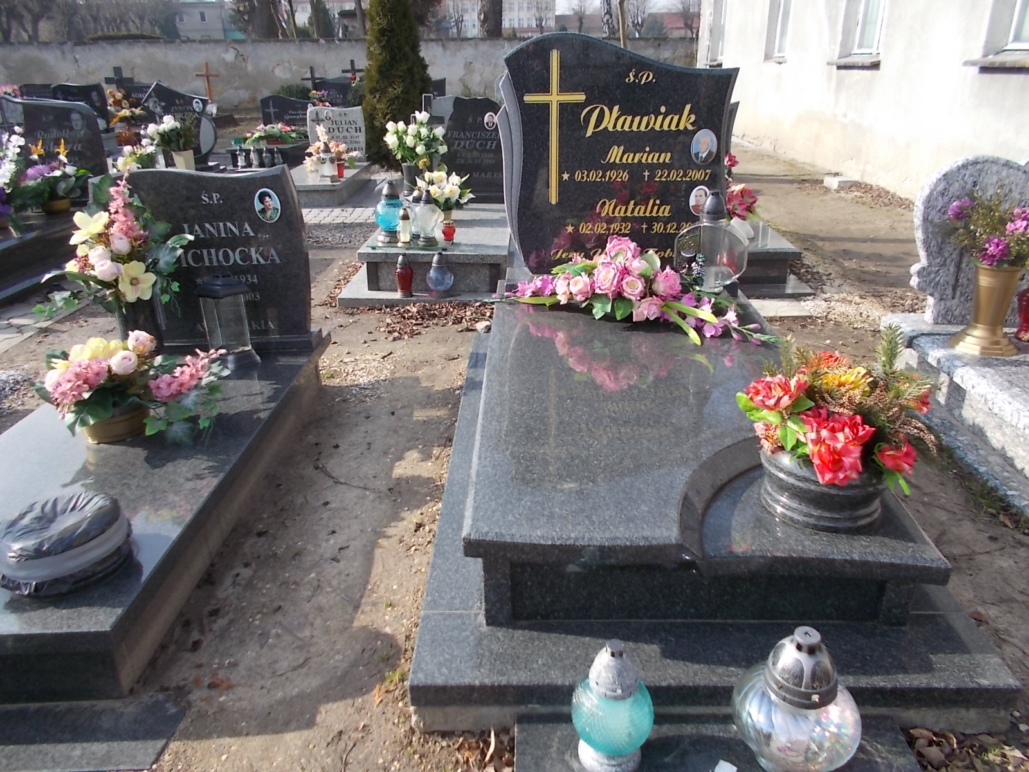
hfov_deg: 67.3
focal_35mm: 26
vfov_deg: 53.1
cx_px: 514
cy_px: 386
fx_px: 773
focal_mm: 4.6
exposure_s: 1/400
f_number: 3.2
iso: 80
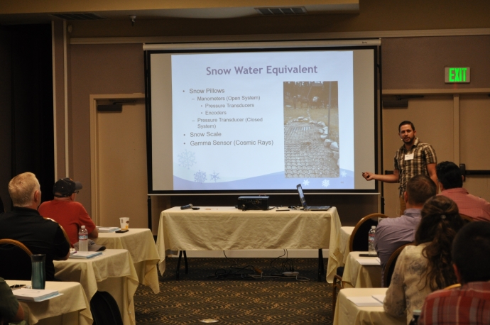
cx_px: 245
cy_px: 162
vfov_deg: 16.5
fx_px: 1121
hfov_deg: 24.6
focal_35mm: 82
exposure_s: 1/30
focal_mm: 55
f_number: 5.6
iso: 800
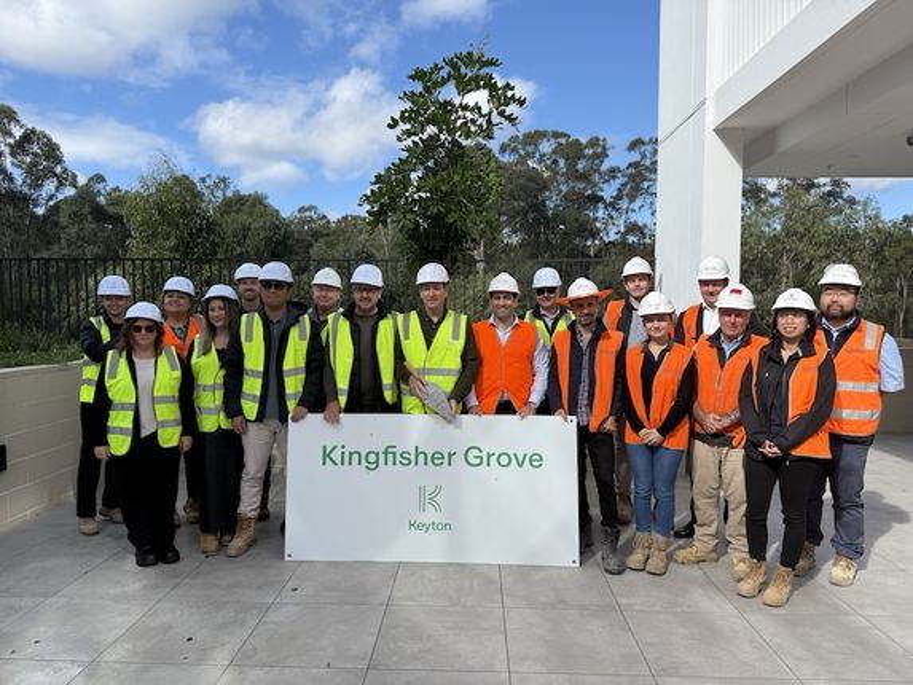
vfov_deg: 56.8
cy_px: 342
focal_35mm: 24
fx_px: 633
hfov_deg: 71.6
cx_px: 456
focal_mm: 6.76
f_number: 1.78
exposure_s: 1/3584
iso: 80
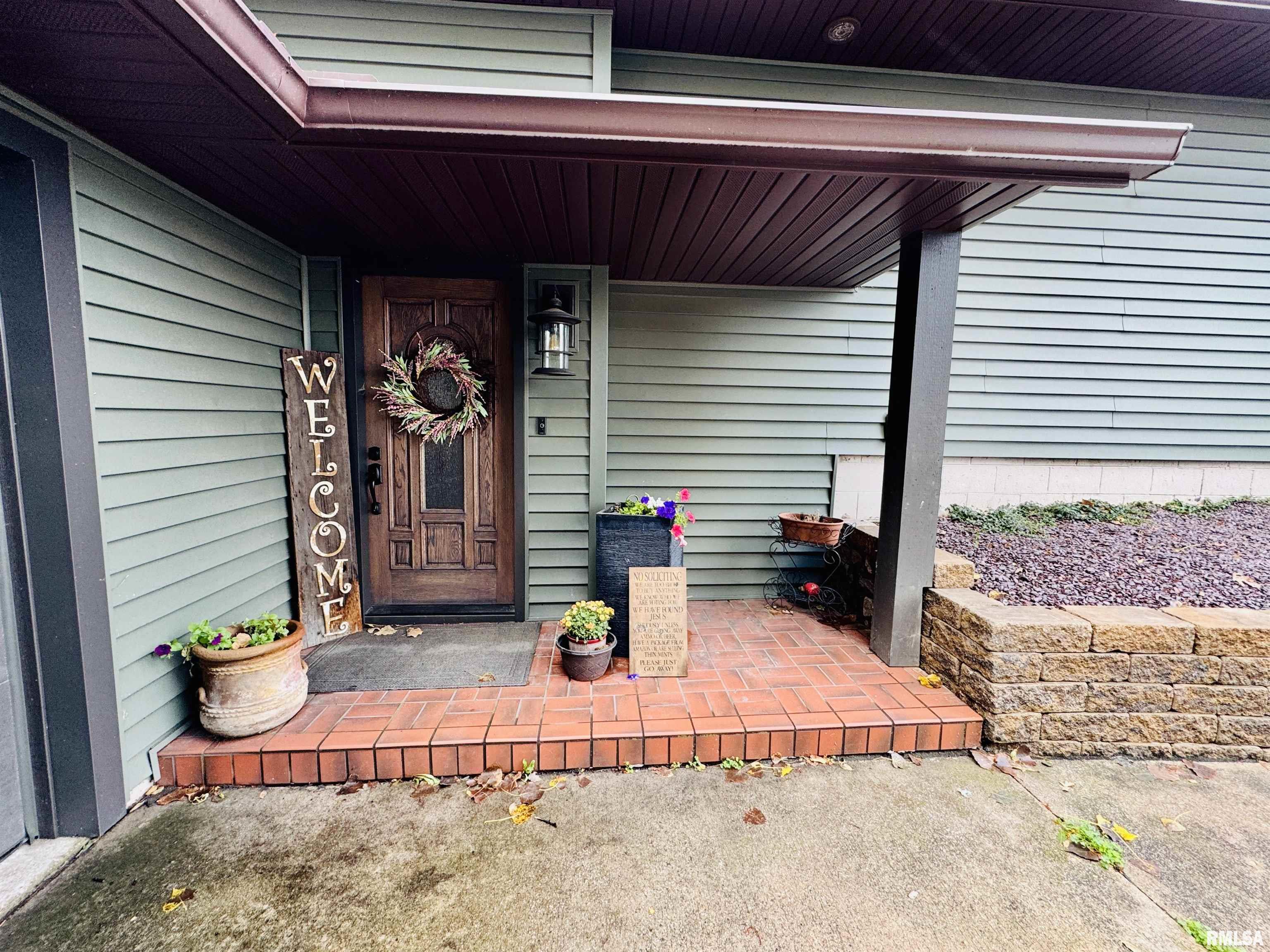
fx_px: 514
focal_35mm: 14
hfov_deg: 102.1
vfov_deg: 85.7
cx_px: 635
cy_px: 476
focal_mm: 2.22
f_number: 2.2
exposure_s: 1/99
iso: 64
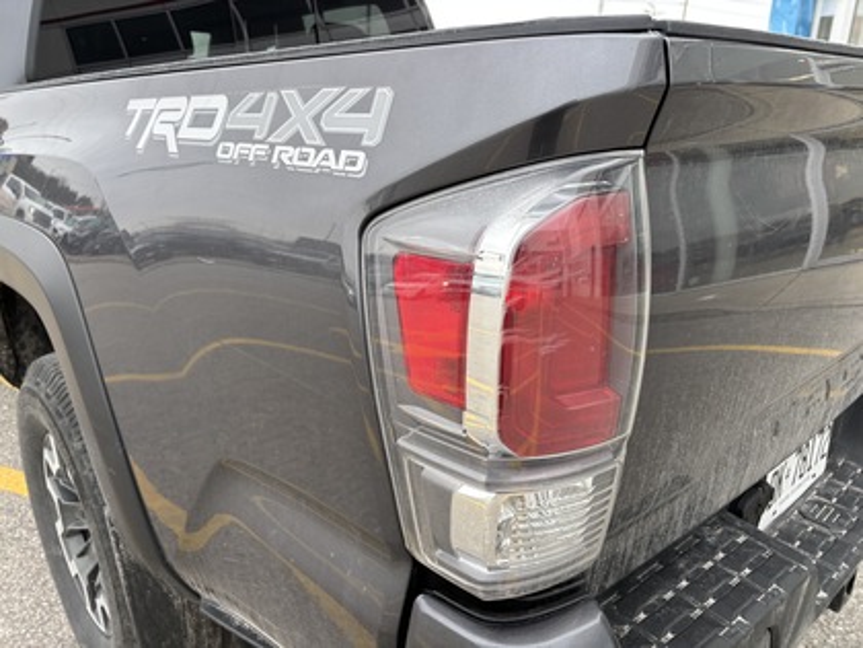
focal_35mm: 26
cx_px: 432
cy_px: 324
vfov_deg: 53.1
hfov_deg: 67.3
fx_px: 648
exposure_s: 1/121
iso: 40
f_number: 1.6
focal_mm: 5.96
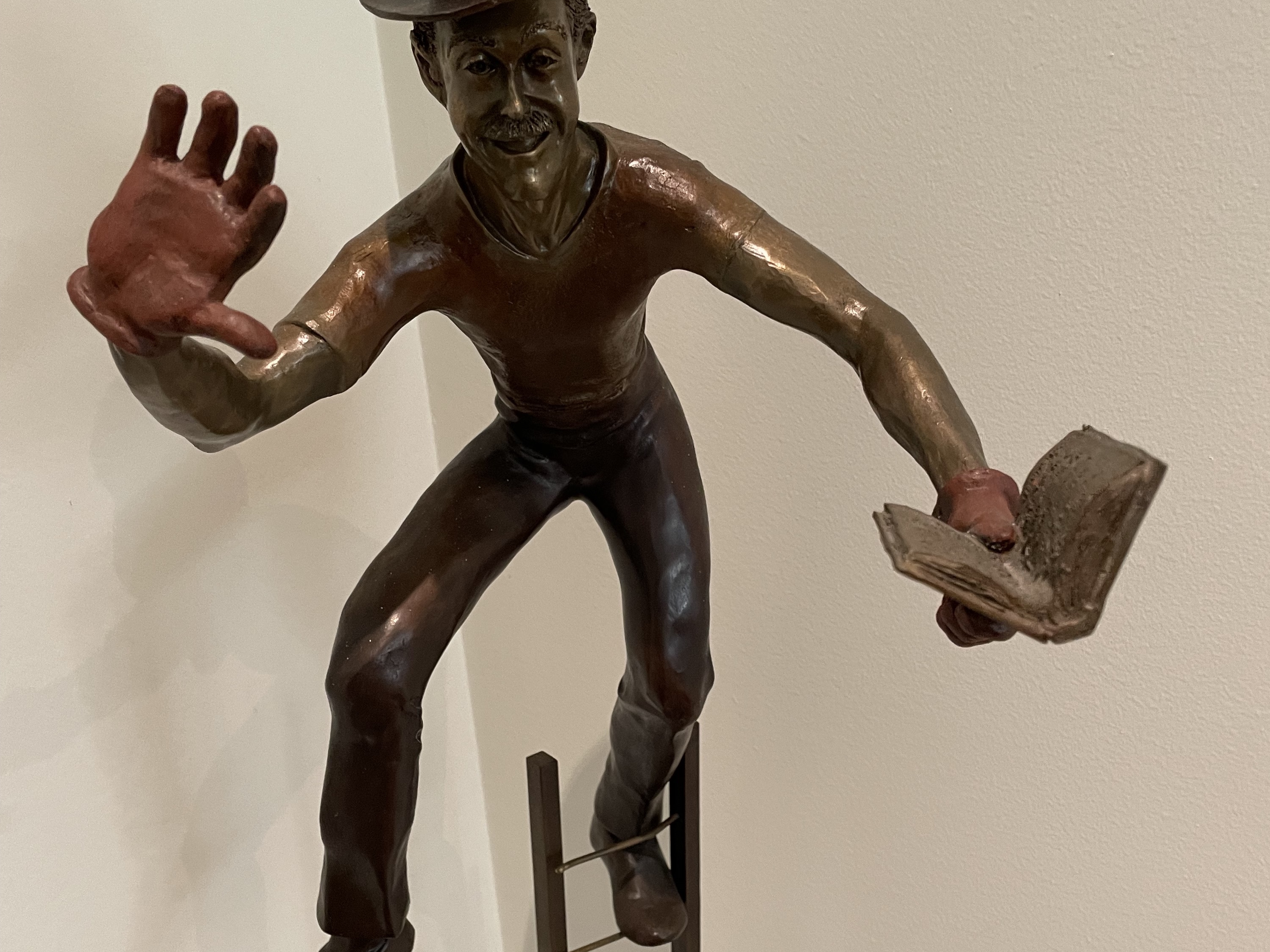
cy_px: 525
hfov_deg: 52.6
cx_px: 641
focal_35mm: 35
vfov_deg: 40.6
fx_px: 1284
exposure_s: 1/60
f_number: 1.6
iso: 250
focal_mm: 4.2
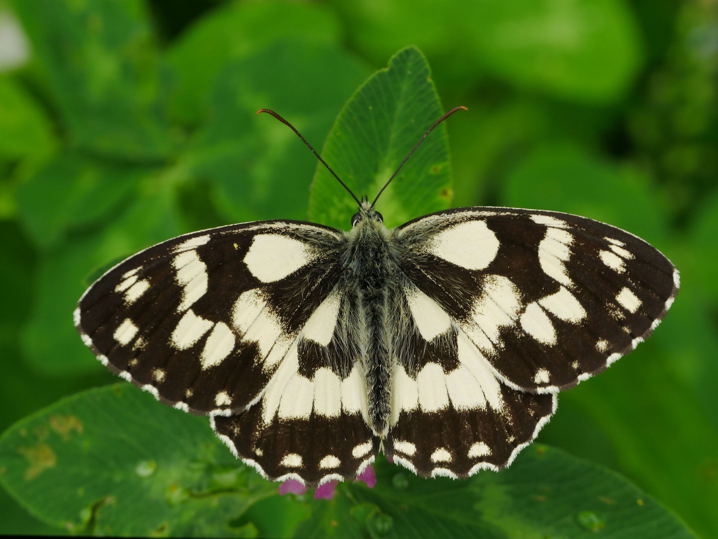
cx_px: 359
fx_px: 2490
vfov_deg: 12.4
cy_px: 270
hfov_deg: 16.4
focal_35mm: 120
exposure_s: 1/125
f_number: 9
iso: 500
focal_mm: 60
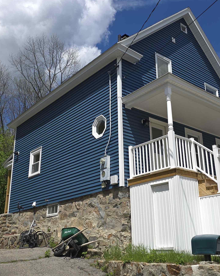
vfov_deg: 47.9
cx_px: 127
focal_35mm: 38
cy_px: 142
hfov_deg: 39.1
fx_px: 309
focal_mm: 6.3
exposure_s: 1/738
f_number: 1.7
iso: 12
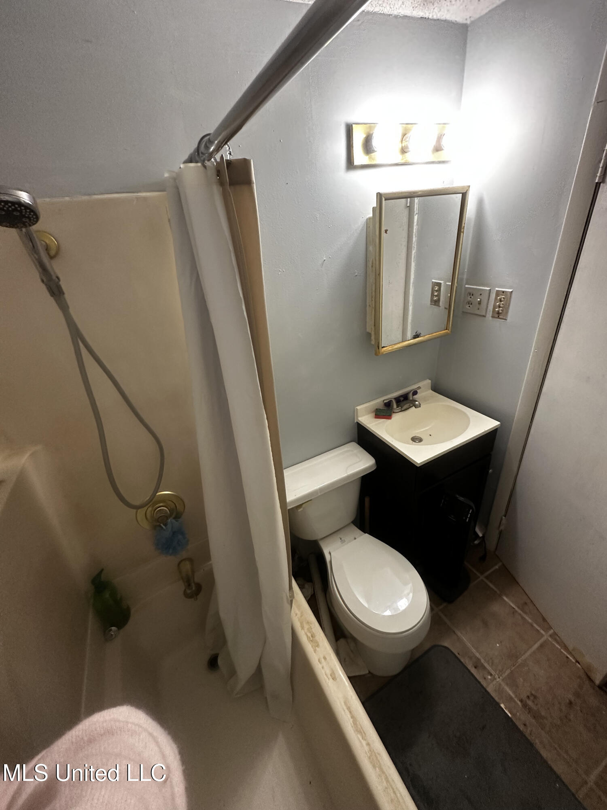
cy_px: 405
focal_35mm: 14
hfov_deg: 85.7
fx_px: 327
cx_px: 304
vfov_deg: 102.1
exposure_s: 1/60
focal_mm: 2.22
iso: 250
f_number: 2.2
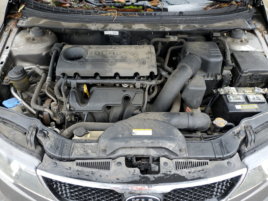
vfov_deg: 53.1
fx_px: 201
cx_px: 134
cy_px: 100
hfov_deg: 67.3
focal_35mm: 26
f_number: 1.5
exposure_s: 1/120
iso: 85
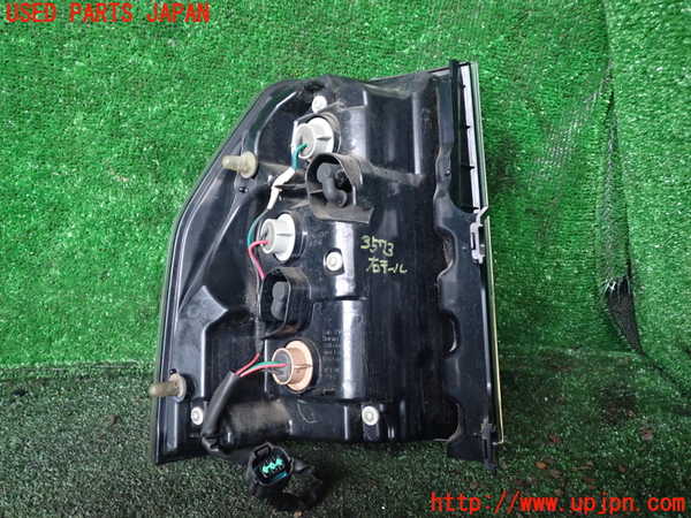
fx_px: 599
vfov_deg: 46.8
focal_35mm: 30
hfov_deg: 60.0
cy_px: 259
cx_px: 346
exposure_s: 1/20
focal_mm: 5.4
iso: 800
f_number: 2.3
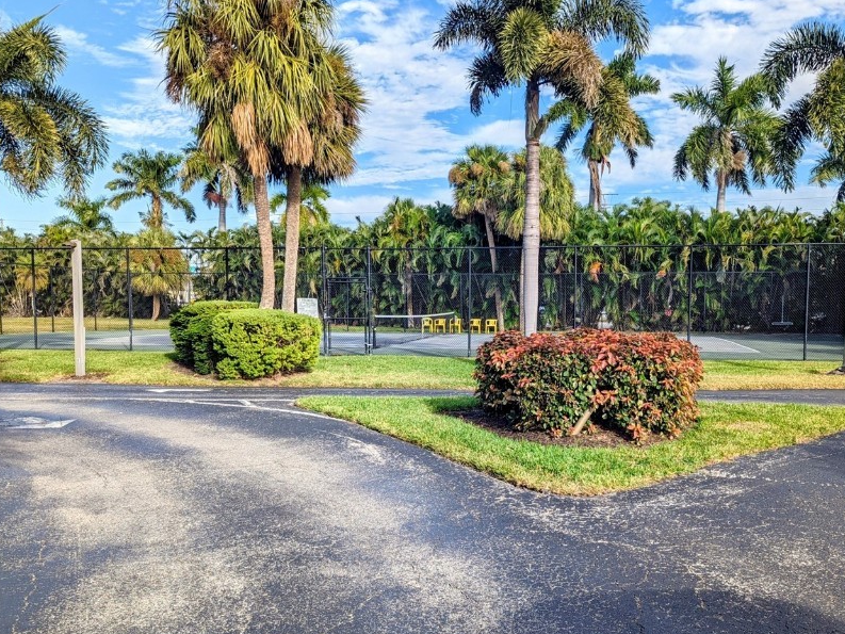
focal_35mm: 31
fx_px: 757
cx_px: 502
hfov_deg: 57.9
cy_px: 356
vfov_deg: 45.4
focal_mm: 6.81
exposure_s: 1/1433
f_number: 1.85
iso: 47
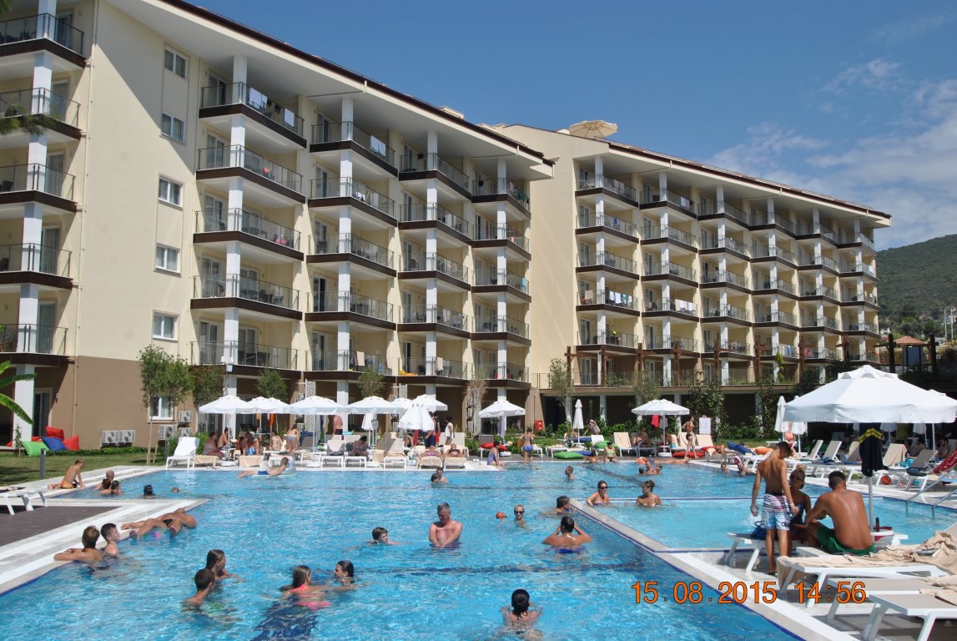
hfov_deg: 53.1
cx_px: 478
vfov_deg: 37.0
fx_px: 958
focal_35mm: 36
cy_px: 320
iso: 100
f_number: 9
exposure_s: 1/320
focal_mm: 24
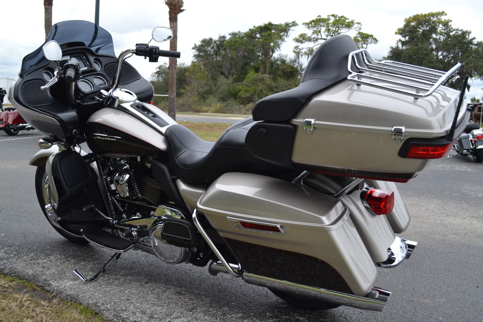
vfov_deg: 36.9
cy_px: 161
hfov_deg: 53.1
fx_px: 483
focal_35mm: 36
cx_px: 242
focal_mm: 24
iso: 100
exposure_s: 1/160
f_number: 6.3
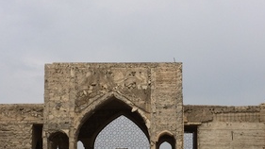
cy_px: 133
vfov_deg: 16.5
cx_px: 142
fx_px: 506
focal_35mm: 72
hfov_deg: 29.3
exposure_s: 1/3425
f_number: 2.2
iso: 32
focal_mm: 4.15
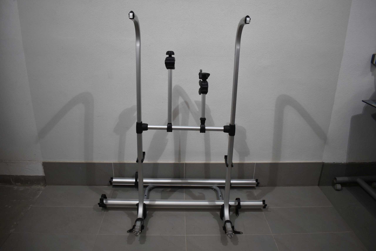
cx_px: 188
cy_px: 126
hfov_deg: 67.4
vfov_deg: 47.9
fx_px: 282
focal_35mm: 27
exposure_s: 1/250
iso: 400
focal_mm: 18
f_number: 3.5
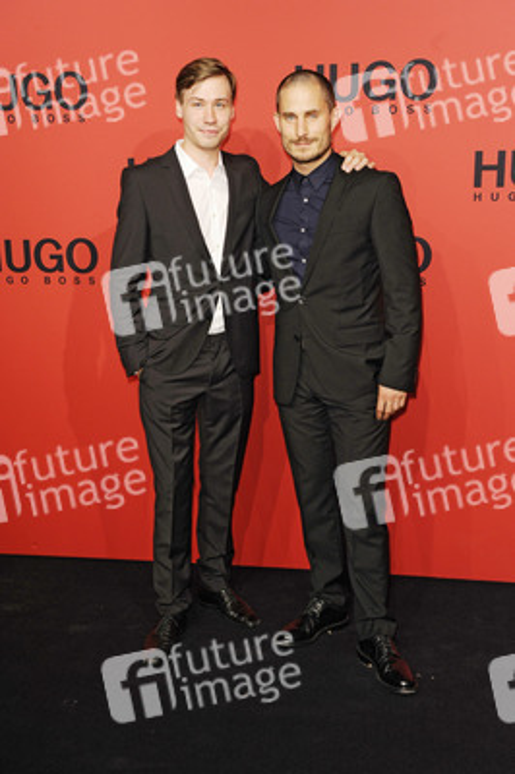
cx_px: 258
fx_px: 946
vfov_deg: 44.5
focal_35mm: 44
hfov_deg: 30.5
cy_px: 387
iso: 800
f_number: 6.3
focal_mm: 44
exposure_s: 1/160
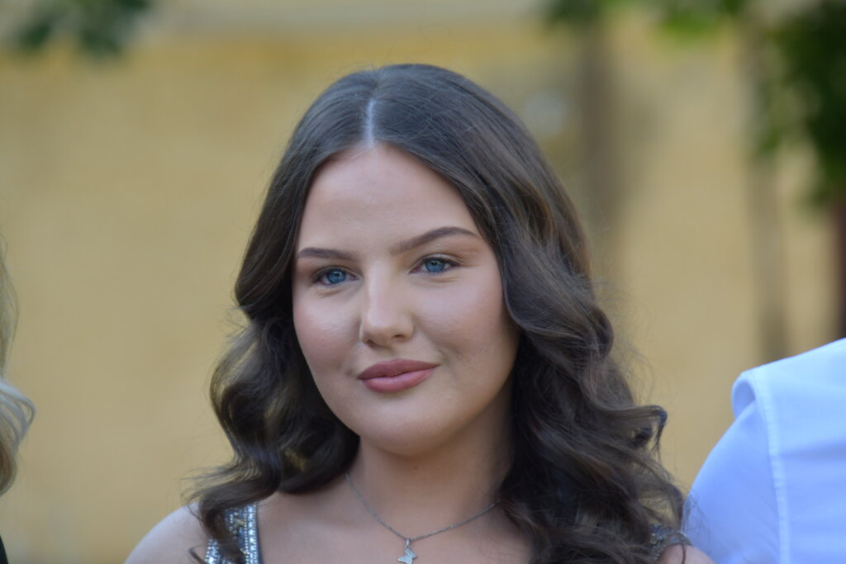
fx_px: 7756
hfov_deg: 6.2
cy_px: 282
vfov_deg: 4.2
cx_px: 423
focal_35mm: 330
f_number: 5.6
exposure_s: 1/500
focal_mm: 220
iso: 500
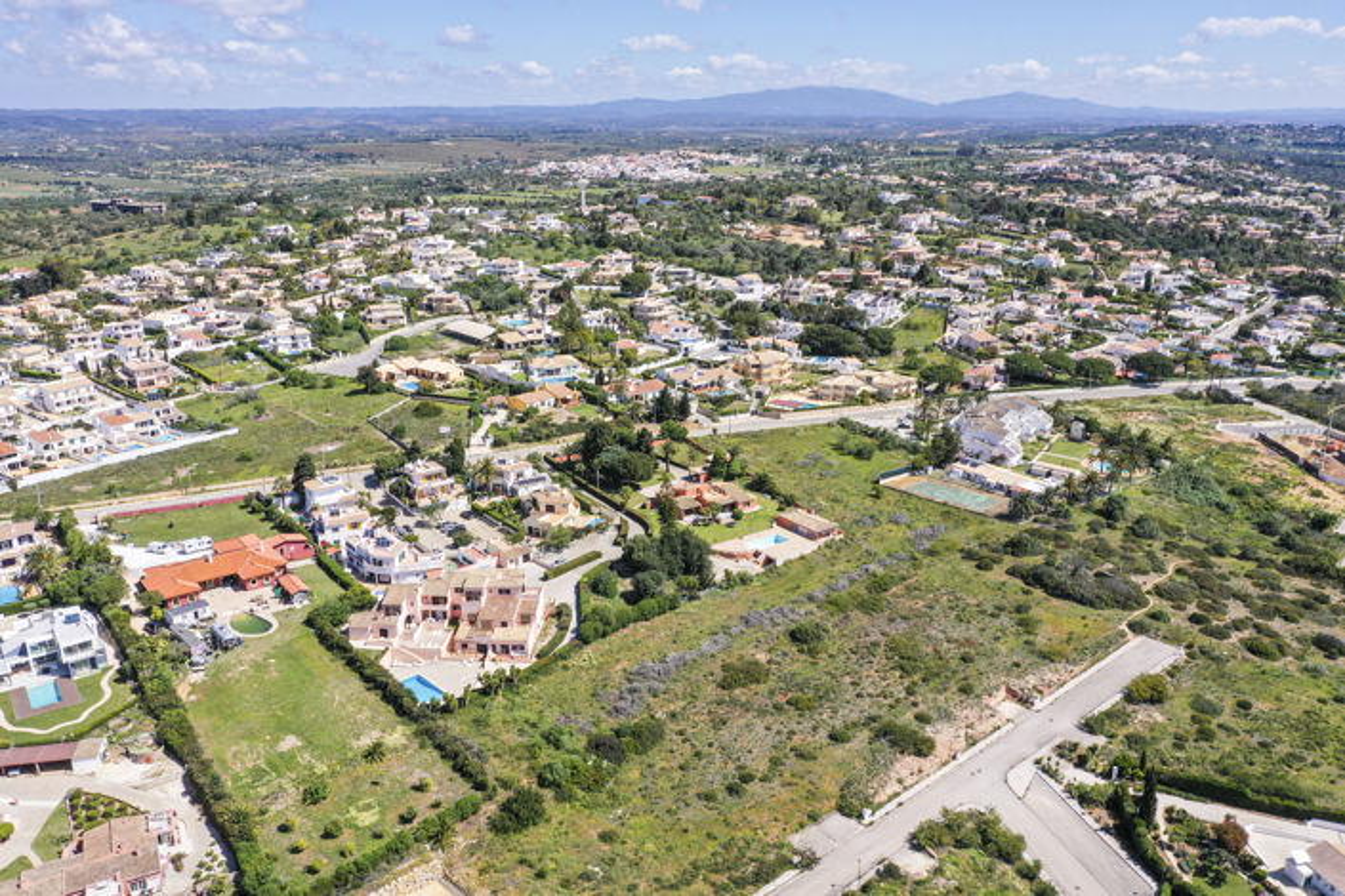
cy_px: 448
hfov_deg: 65.5
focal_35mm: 28
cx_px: 672
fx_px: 1046
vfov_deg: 46.4
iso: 100
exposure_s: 1/500
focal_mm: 10.26
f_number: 6.3
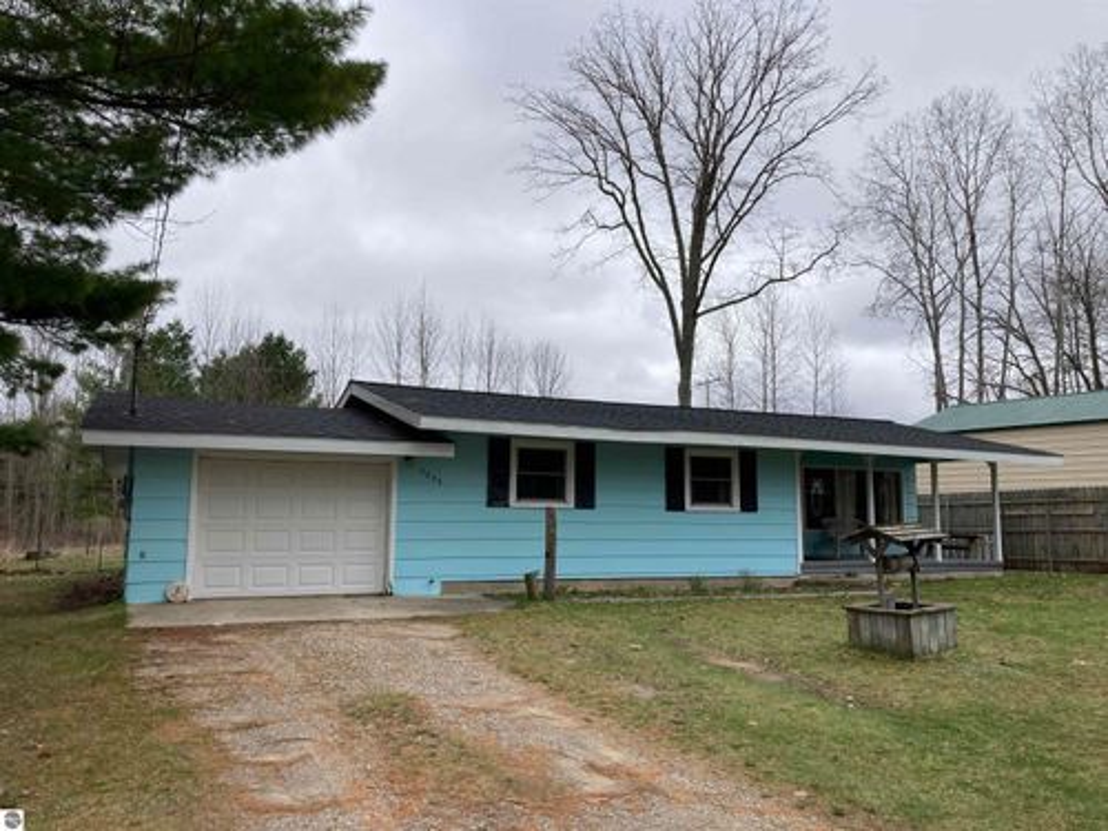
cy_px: 416
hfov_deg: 63.4
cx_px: 554
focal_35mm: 28
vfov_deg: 49.7
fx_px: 896
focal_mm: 3.99
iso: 20
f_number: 1.8
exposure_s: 1/2183
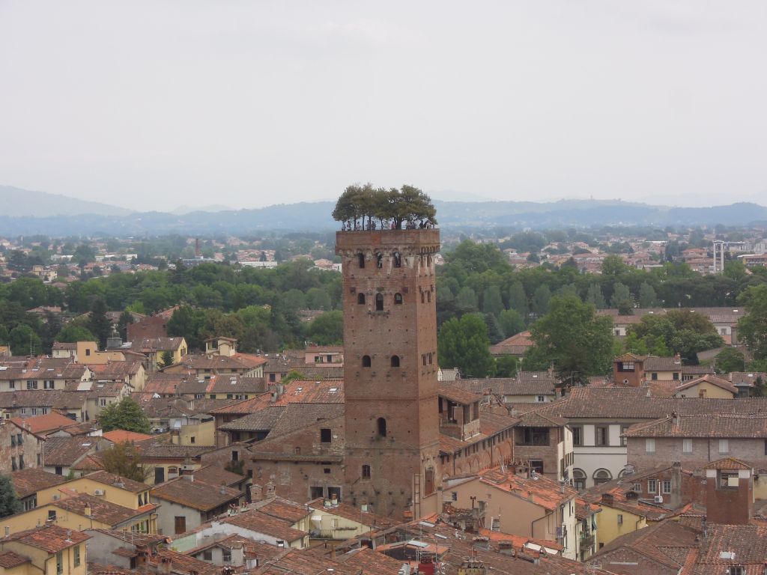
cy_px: 288
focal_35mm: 100
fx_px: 2216
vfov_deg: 14.8
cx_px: 384
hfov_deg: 19.6
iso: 160
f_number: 5.5
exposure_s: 1/500
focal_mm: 17.9
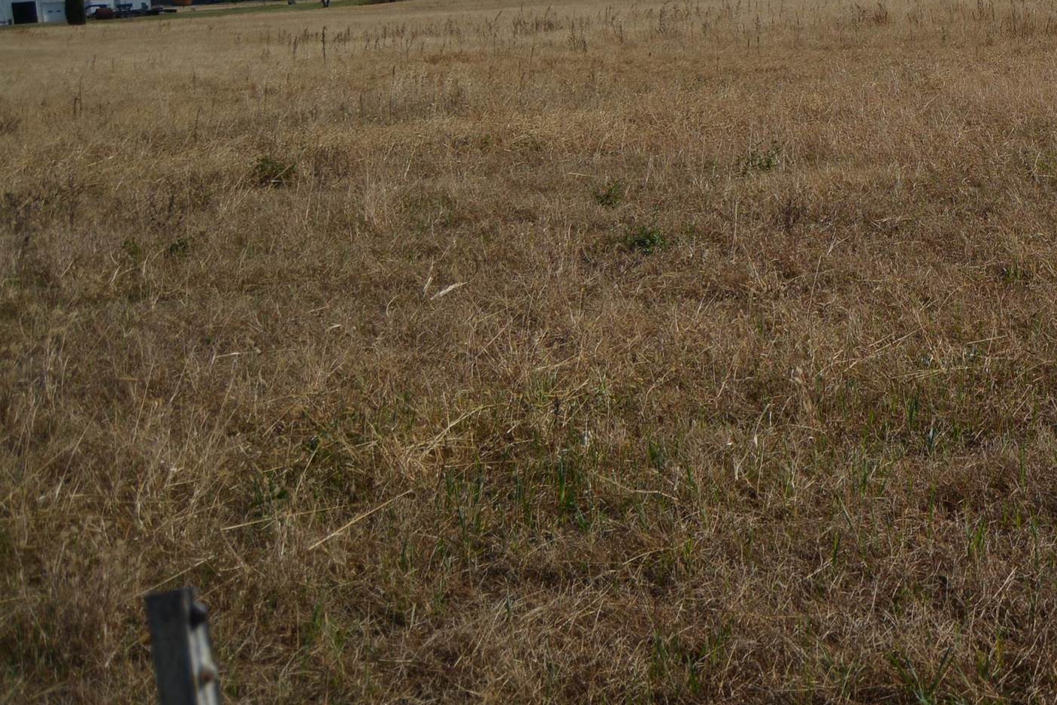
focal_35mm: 59
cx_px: 1143
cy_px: 106
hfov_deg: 30.6
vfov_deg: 22.6
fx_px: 1733
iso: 100
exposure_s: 1/4000
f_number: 3.5
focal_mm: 18
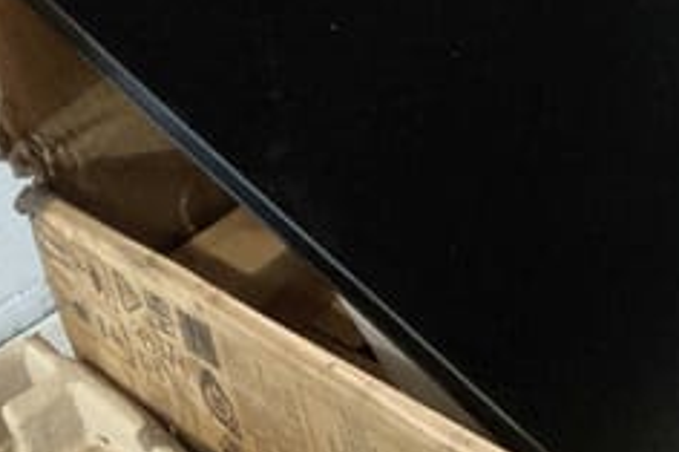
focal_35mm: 64
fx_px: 1206
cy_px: 48
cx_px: 705
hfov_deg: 29.1
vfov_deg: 20.8
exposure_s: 1/50
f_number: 1.8
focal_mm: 3
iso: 320
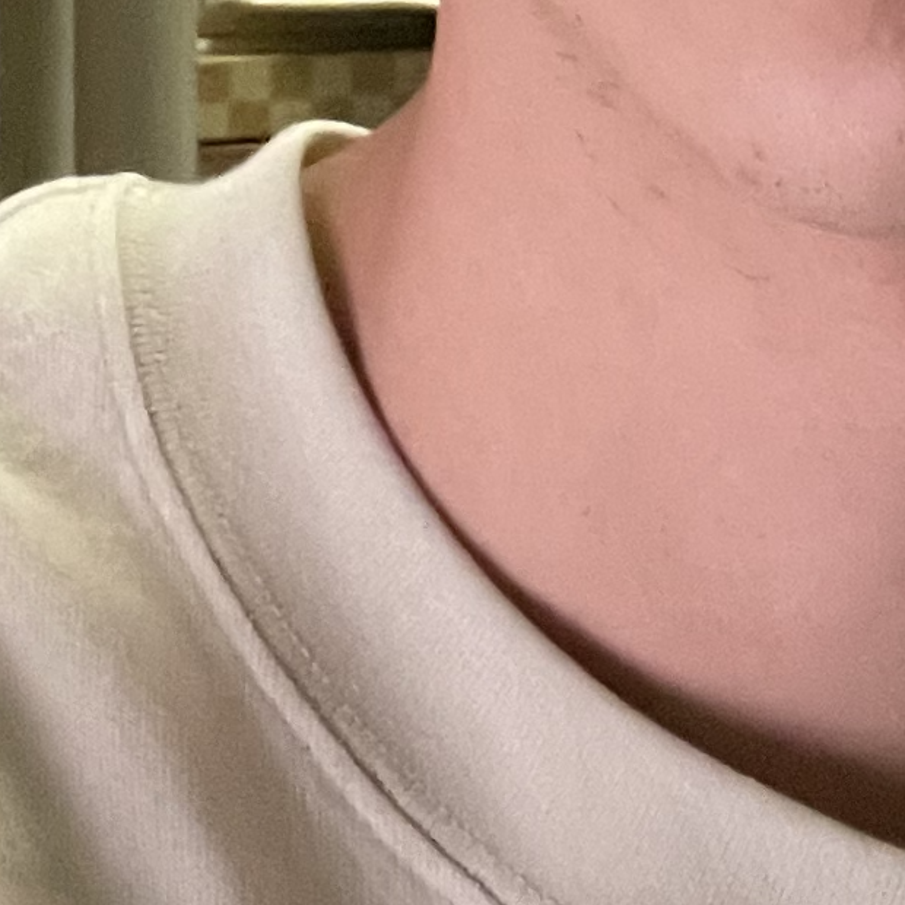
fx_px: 3904
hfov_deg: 13.0
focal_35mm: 132
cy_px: -996
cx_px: 952
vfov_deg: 11.7
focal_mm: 2.71
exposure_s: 1/25
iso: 640
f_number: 2.2
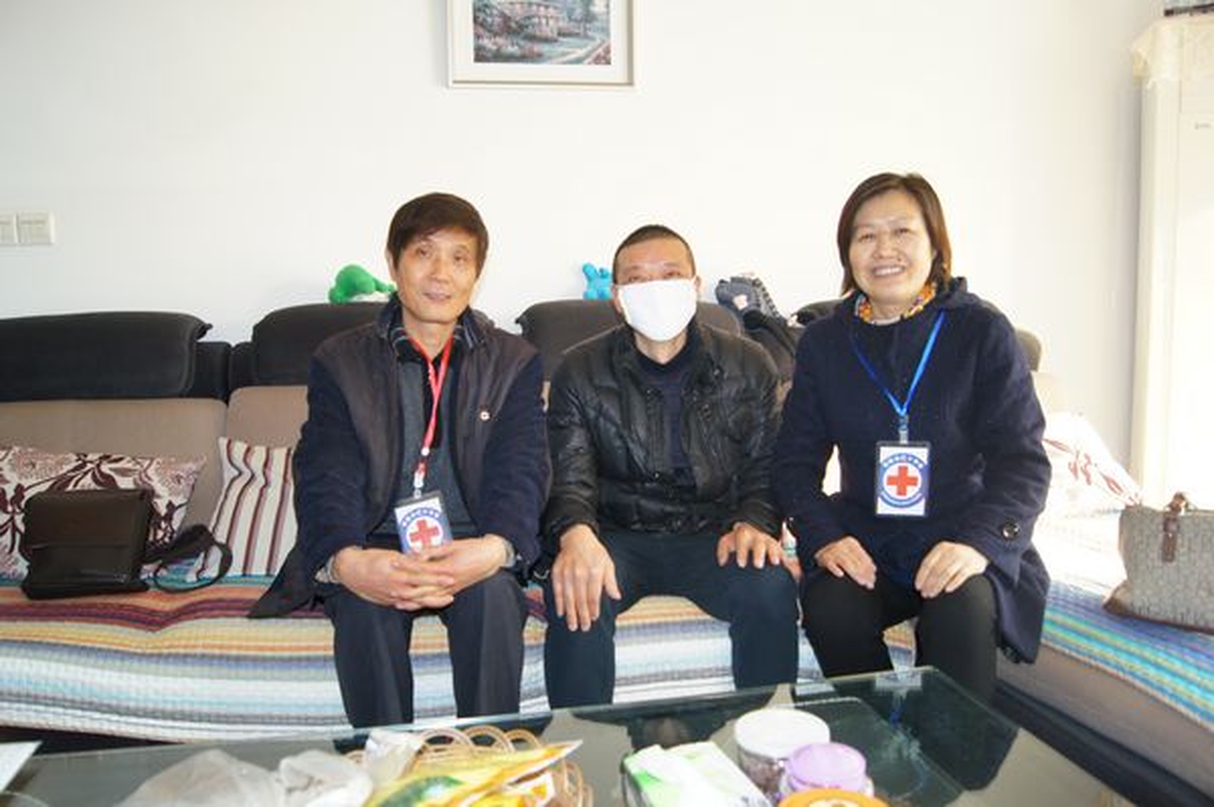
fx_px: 910
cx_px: 607
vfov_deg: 47.9
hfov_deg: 67.4
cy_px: 404
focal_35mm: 27
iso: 800
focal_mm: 18
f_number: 4.5
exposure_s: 1/60
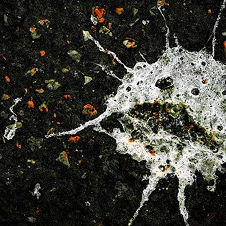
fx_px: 1994
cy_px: 113
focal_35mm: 270
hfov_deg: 6.5
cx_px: 90
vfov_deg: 6.5
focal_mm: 210
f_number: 6.3
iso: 1000
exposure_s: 1/800
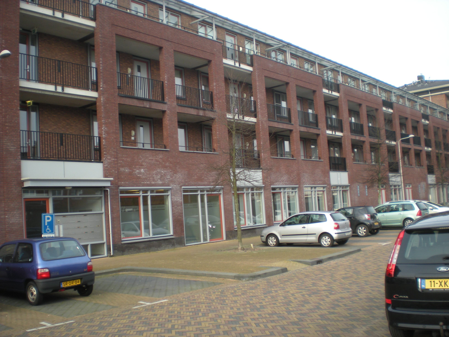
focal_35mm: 38
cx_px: 224
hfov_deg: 49.0
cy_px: 168
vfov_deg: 37.7
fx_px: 493
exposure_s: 1/128
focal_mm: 6.3
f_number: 3.1
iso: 64
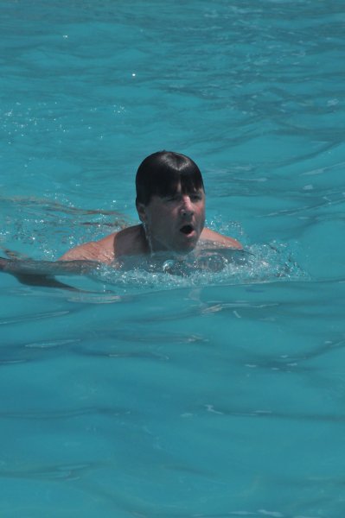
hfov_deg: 4.6
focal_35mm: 300
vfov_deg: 6.9
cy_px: 259
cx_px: 172
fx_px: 4320
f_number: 20
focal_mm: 200
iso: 1600
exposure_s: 1/1600
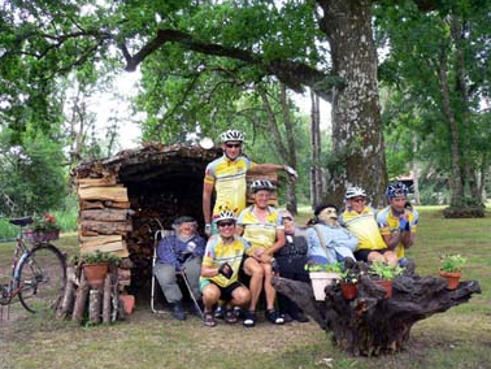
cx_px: 233
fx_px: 525
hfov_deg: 50.1
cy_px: 182
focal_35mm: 37
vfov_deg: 38.7
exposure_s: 1/100
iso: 100
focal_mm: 5.8
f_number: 2.8
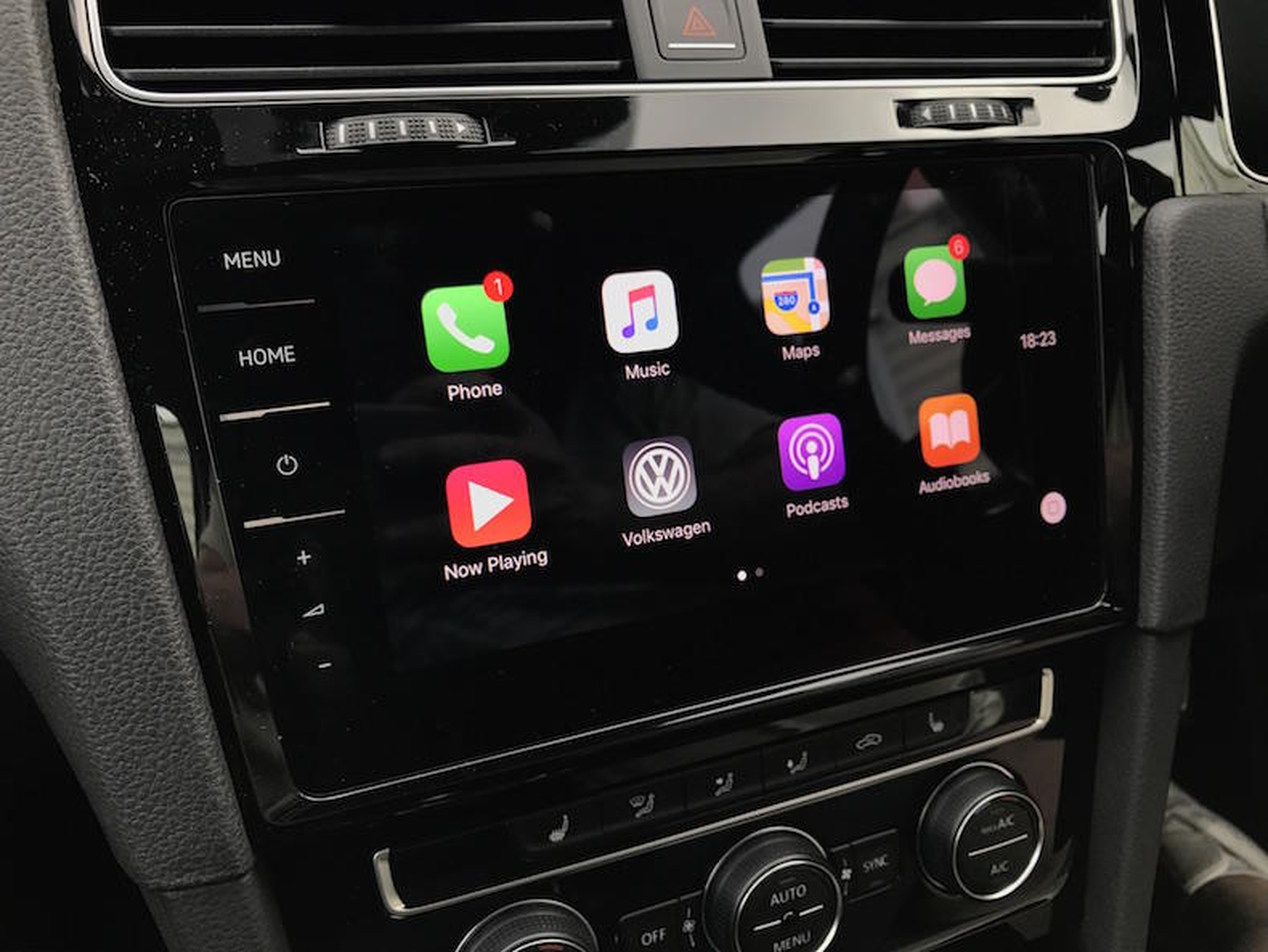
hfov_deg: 63.4
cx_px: 634
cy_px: 476
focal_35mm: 28
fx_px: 1026
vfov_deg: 49.8
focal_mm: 3.99
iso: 25
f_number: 1.8
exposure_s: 1/78
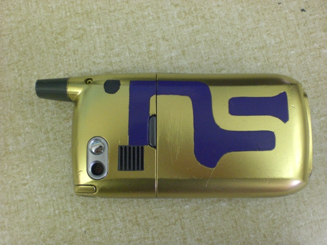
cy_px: 122
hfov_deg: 49.0
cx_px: 164
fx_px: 359
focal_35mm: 38
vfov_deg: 37.7
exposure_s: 1/80
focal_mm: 6.3
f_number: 3.1
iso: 400
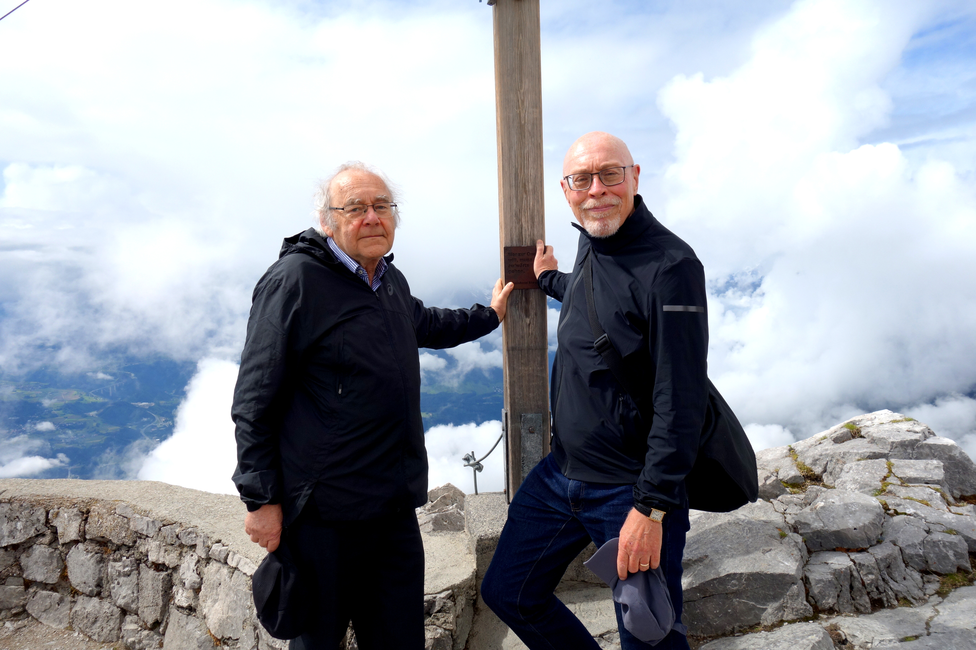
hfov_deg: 65.5
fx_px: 759
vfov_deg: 46.4
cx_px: 488
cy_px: 325
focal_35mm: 28
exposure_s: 1/800
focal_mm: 10.4
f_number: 5.6
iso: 125
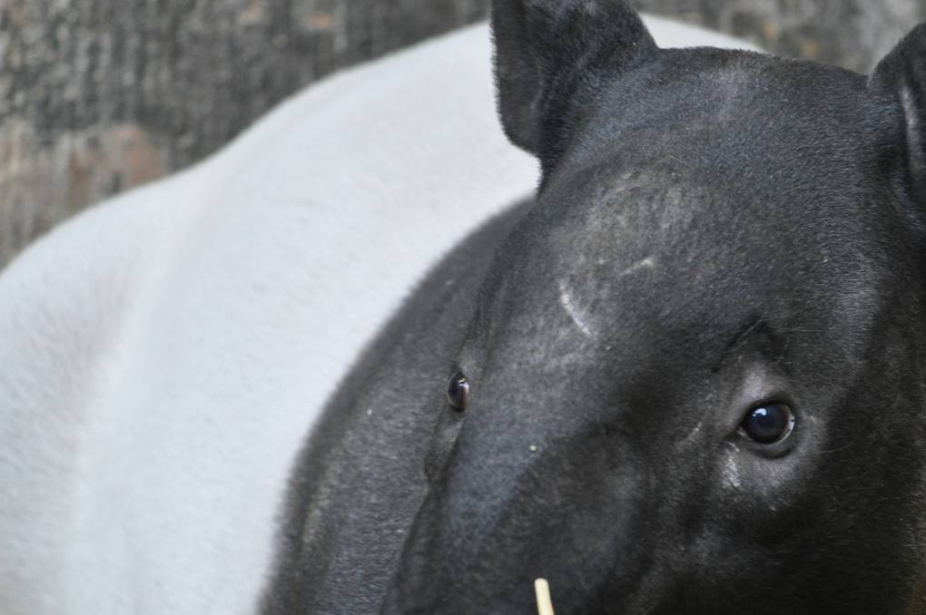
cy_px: 410
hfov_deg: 5.2
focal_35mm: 400
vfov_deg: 3.4
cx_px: 559
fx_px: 10279
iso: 800
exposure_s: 1/25
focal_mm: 170
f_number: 5
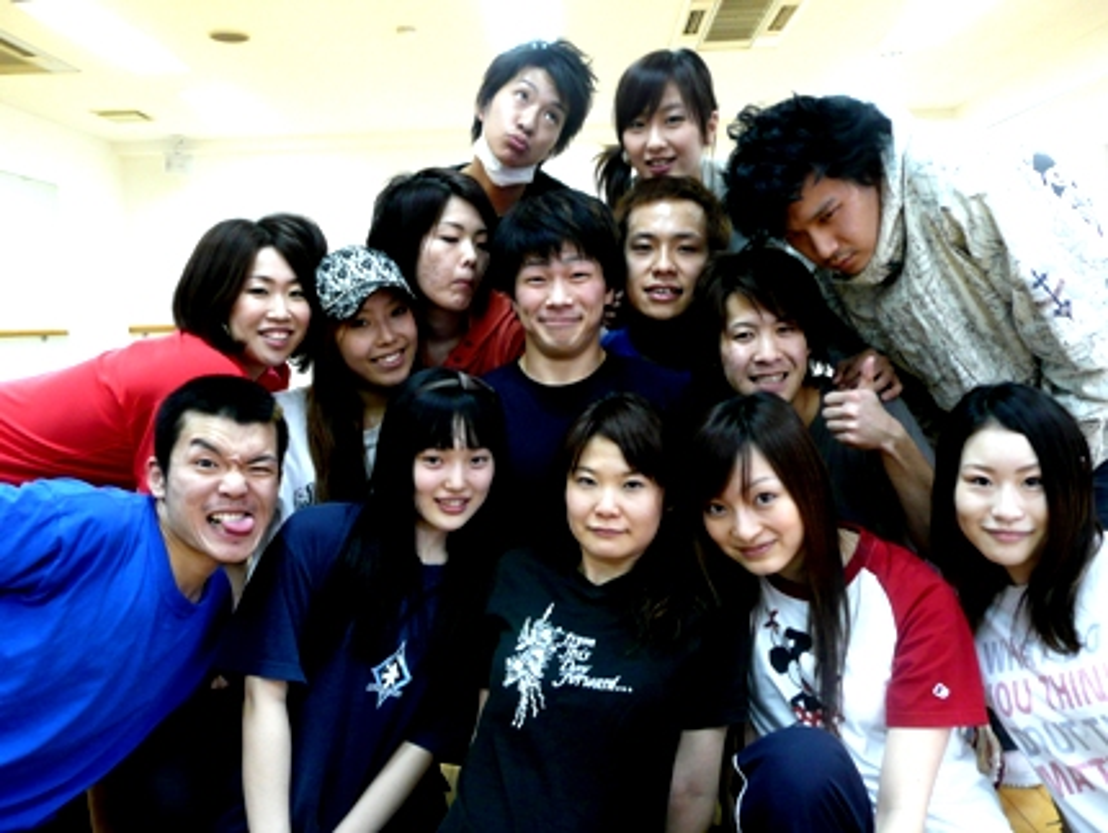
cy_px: 416
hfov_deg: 56.8
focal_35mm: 32
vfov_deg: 44.2
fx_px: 1025
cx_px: 554
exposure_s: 1/8
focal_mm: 5.2
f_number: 3.5
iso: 200
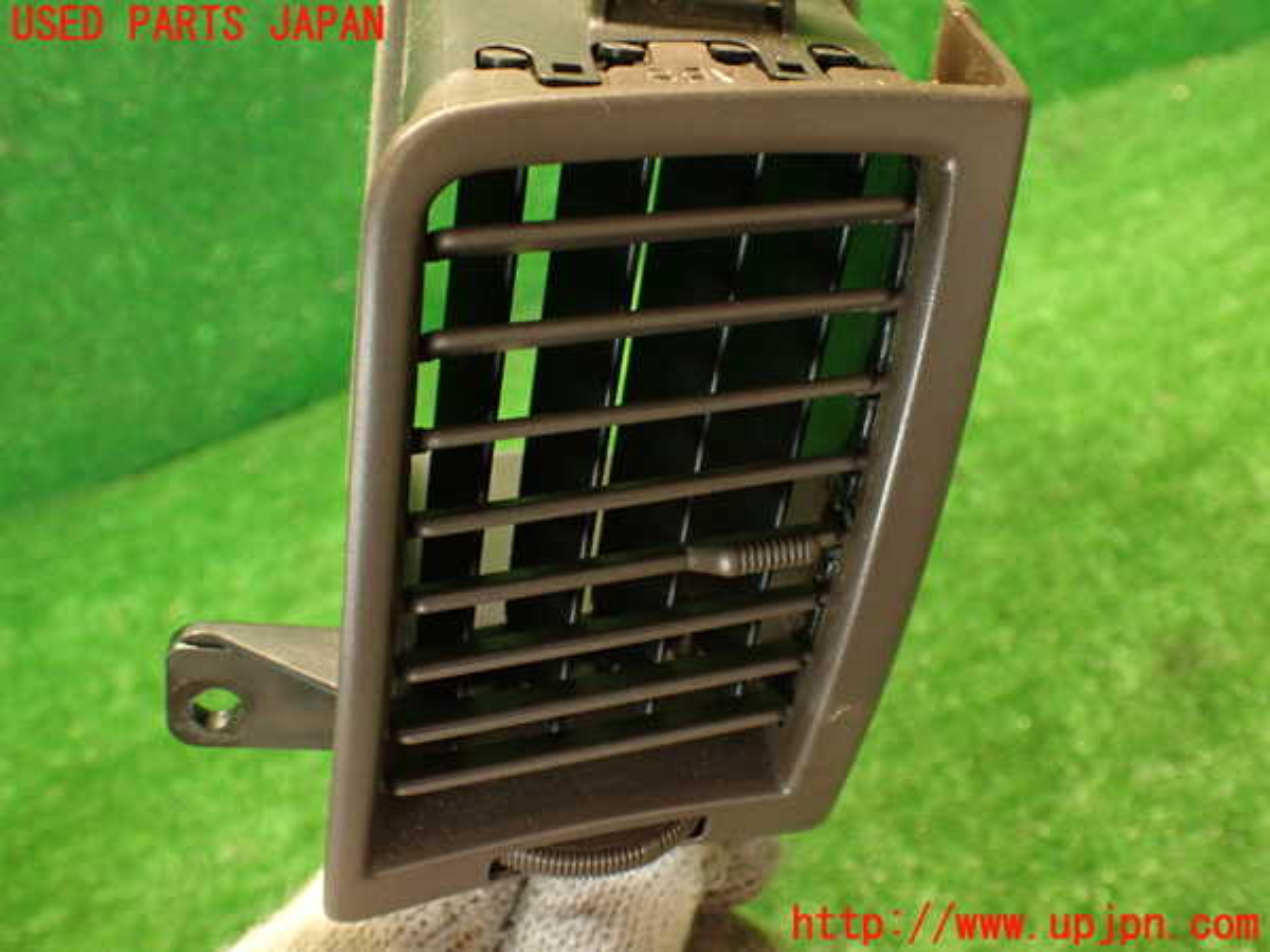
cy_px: 476
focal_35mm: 32
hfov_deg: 56.8
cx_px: 635
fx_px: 1174
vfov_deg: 44.2
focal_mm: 5.79
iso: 800
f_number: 2.4
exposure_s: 1/30
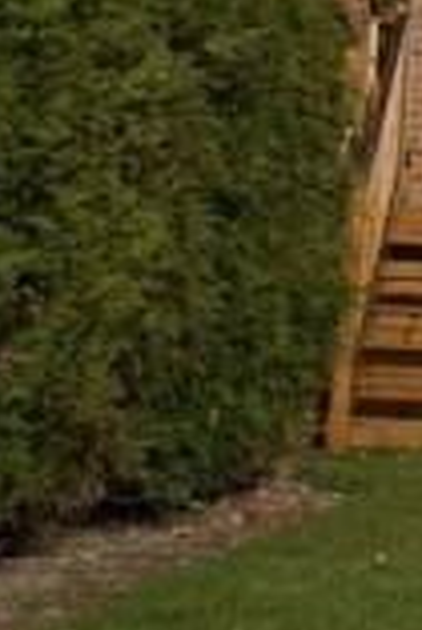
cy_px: -191
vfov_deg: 11.4
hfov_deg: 7.3
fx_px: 3070
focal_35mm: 175
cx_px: 1067
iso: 100
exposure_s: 1/250
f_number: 9
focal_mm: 28
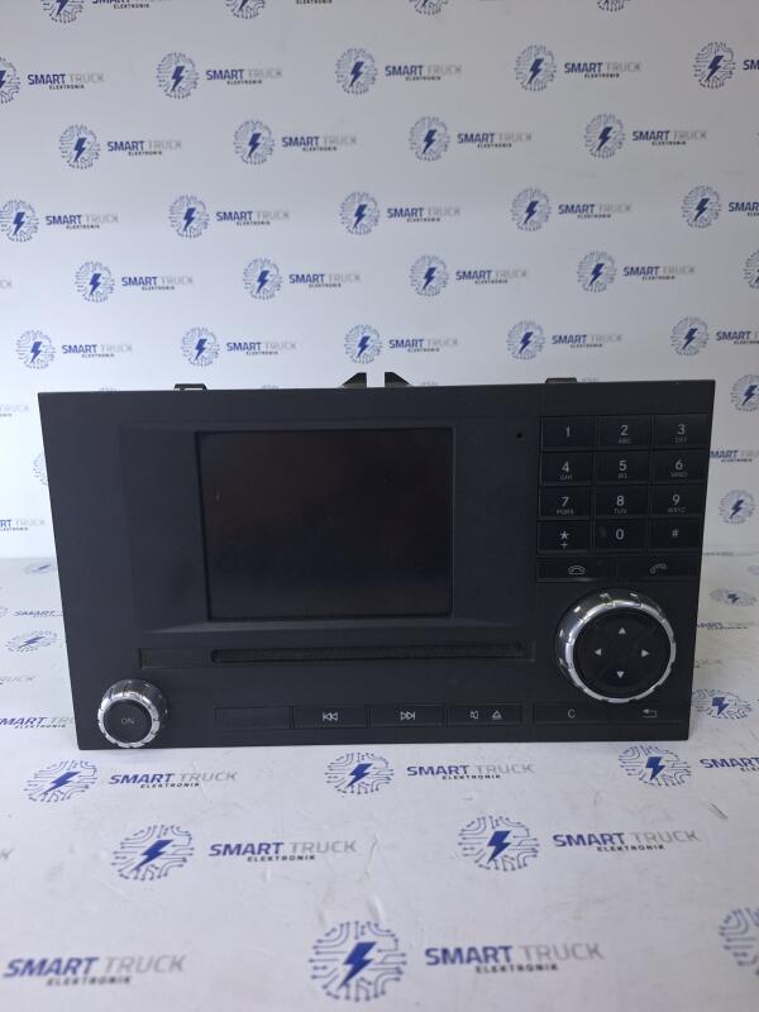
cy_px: 506
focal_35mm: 23
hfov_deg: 58.9
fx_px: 672
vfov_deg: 73.9
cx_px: 380
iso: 125
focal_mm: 5.54
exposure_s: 1/50
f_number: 1.8
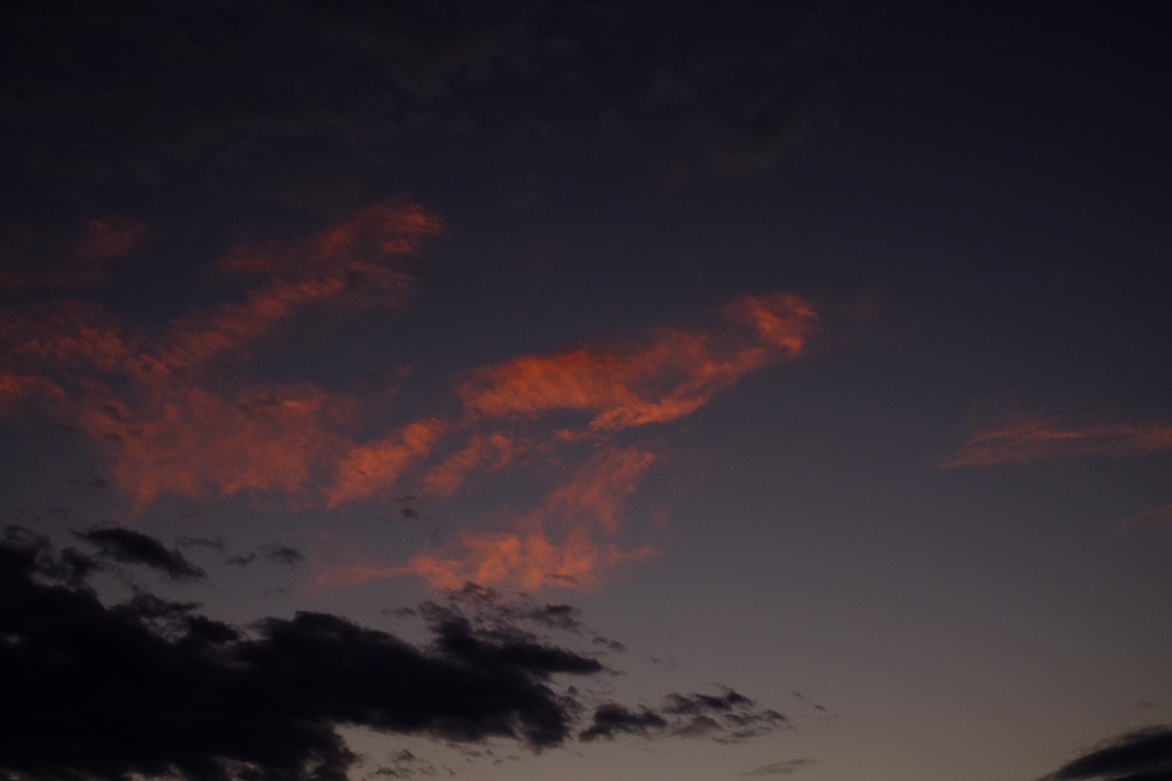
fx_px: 1237
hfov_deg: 50.7
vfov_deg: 35.1
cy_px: 390
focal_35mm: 38
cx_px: 586
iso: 800
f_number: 13
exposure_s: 1/125
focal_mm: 25.4
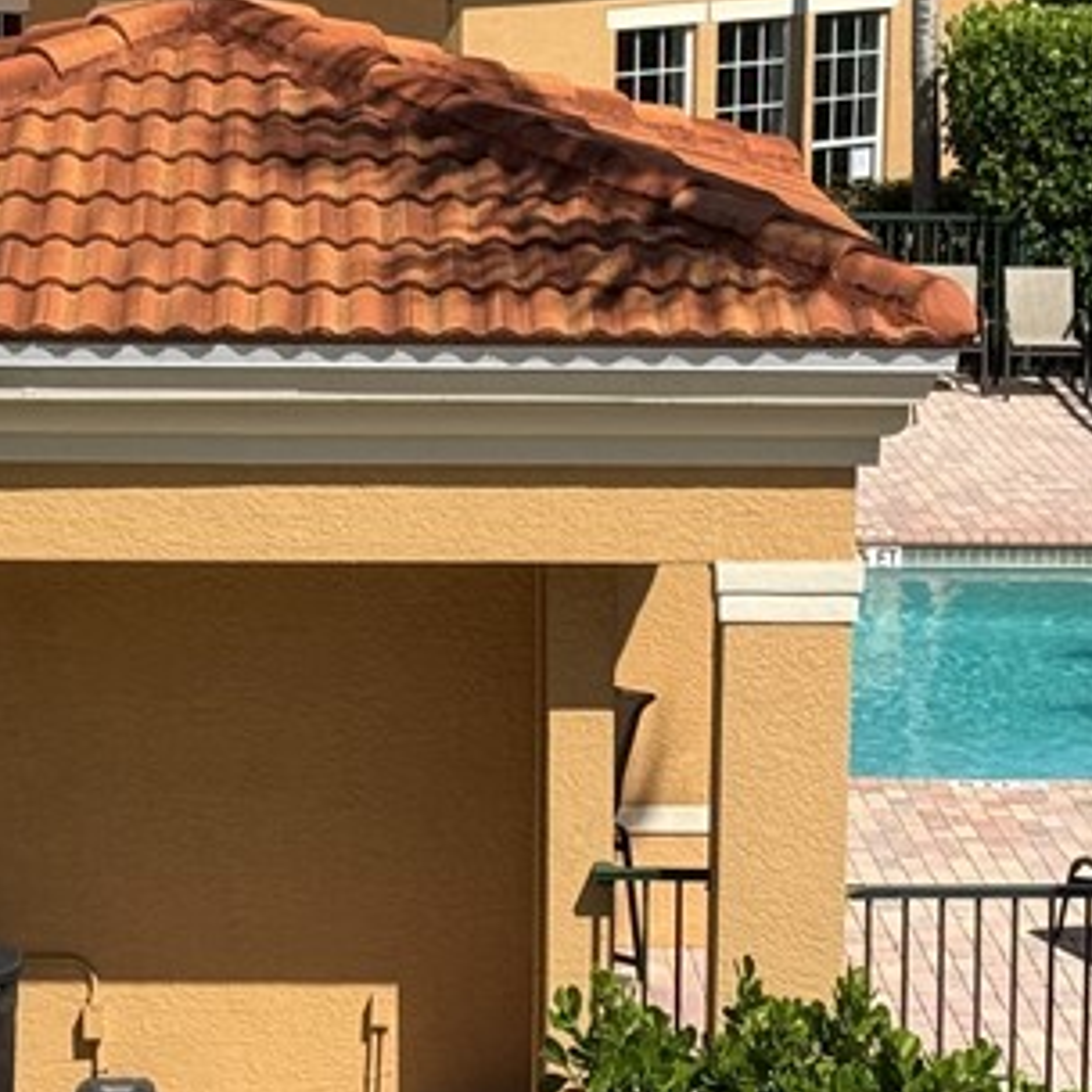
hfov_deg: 12.1
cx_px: 129
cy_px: 417
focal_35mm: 143
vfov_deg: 12.2
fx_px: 5104
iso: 64
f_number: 1.78
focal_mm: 6.76
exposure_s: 1/6024
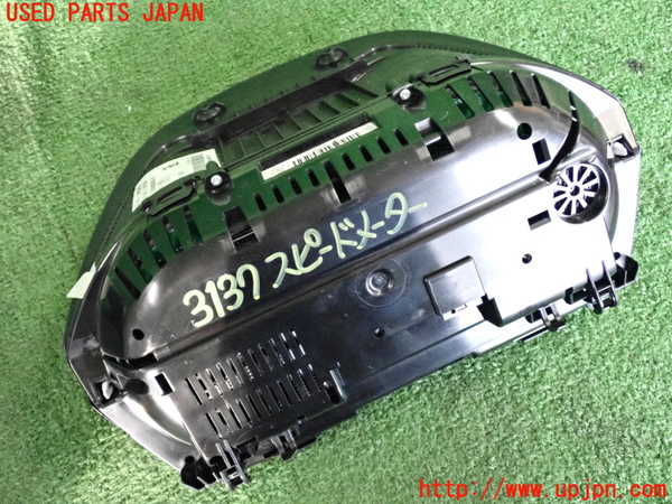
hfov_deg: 49.0
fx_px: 738
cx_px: 336
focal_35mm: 38
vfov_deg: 37.7
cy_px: 252
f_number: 2.7
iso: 3200
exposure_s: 1/125
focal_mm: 6.83
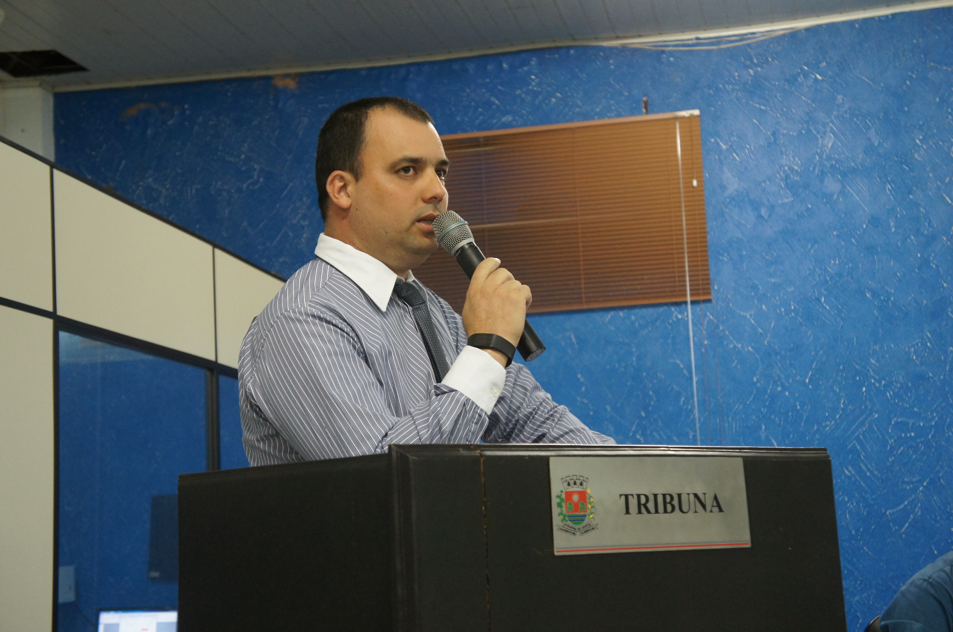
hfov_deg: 31.2
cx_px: 476
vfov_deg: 21.0
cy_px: 316
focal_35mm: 64
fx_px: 1705
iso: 1600
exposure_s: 1/40
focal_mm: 43
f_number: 4.5
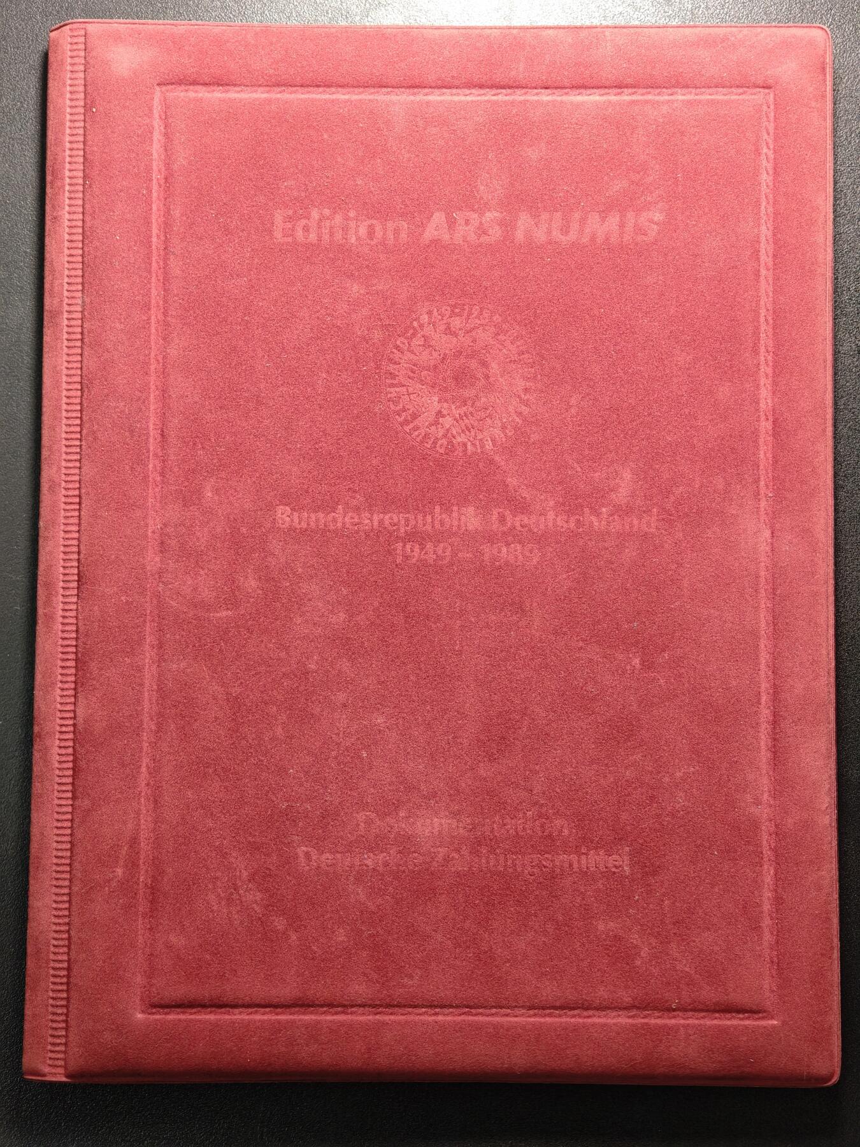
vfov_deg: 32.2
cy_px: 574
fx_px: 1988
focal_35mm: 60
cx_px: 430
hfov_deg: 24.4
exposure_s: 1/51.2
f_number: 2
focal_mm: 9
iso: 1250
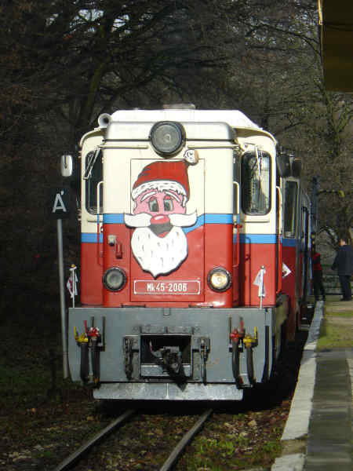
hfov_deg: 6.6
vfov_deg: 8.8
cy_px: 236
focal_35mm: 226
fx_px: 3073
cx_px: 176
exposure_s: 1/250
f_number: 5
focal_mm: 37.7
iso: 100
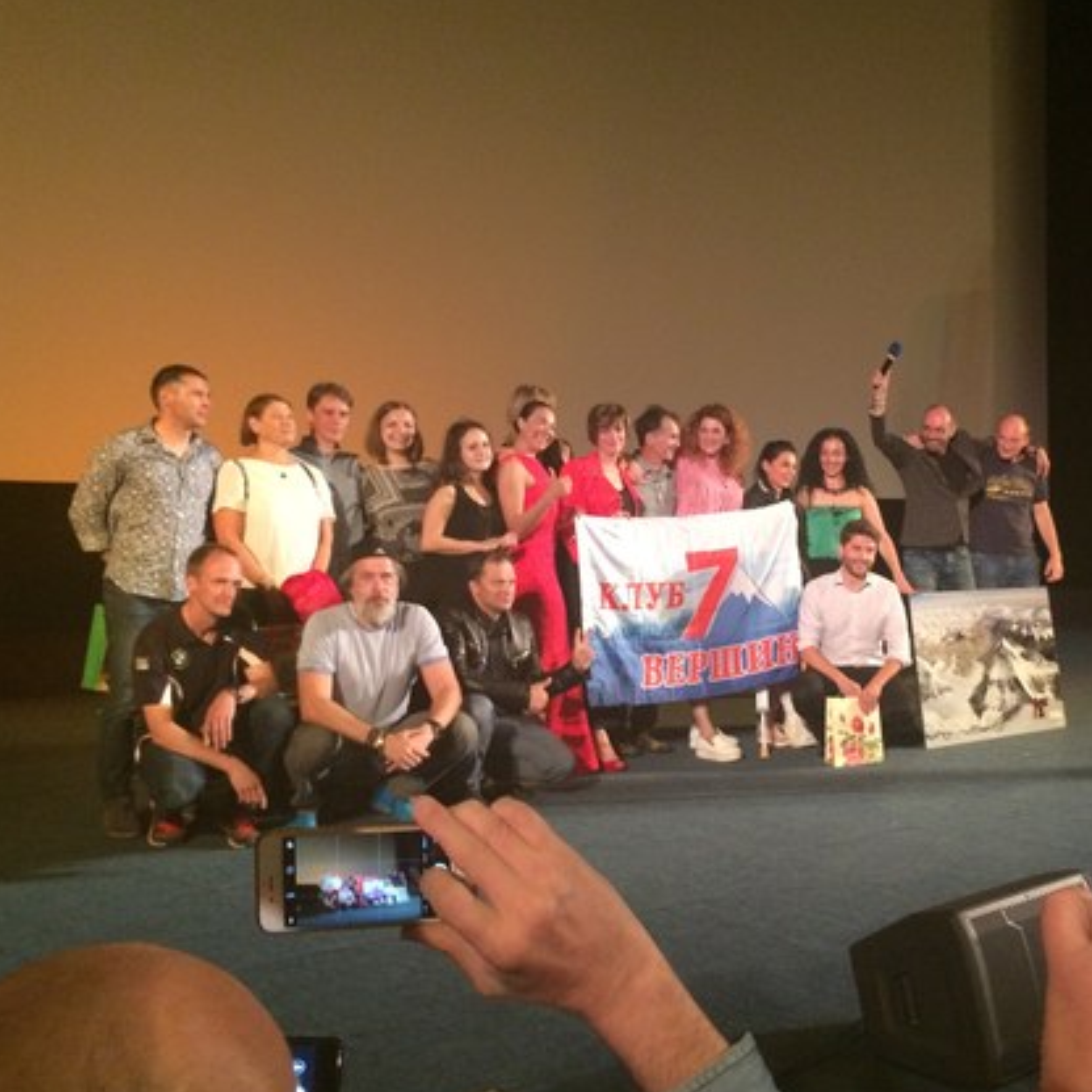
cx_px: 682
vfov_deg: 44.9
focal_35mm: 37
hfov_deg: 44.6
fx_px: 1321
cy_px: 533
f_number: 2.2
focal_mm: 4.15
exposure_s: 1/25
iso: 320
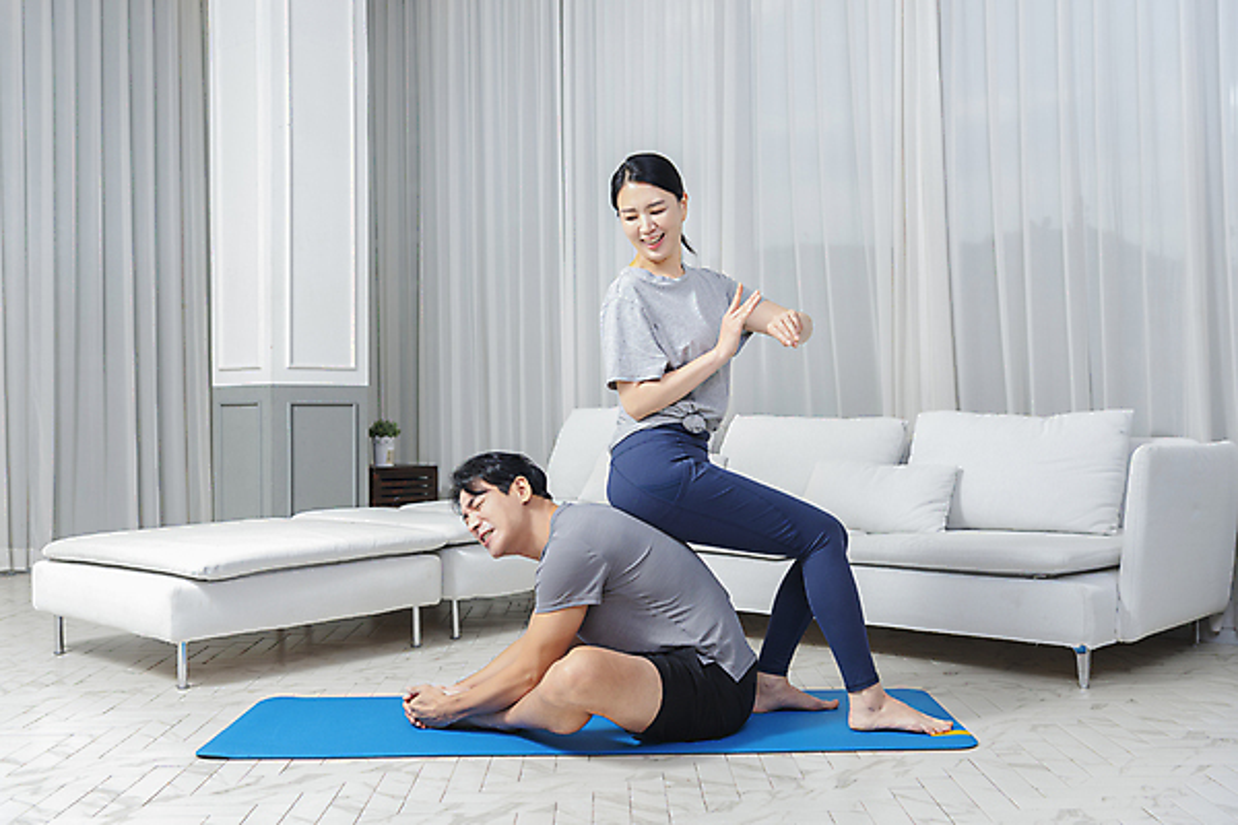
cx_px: 619
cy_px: 412
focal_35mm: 38
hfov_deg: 50.7
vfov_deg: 35.1
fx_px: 1307
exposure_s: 1/125
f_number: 5.6
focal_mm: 38
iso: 100
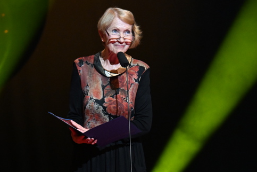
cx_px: 106
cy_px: 109
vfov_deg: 3.2
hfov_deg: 4.8
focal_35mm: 429
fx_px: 3062
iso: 5000
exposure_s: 1/400
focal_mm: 200
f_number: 4
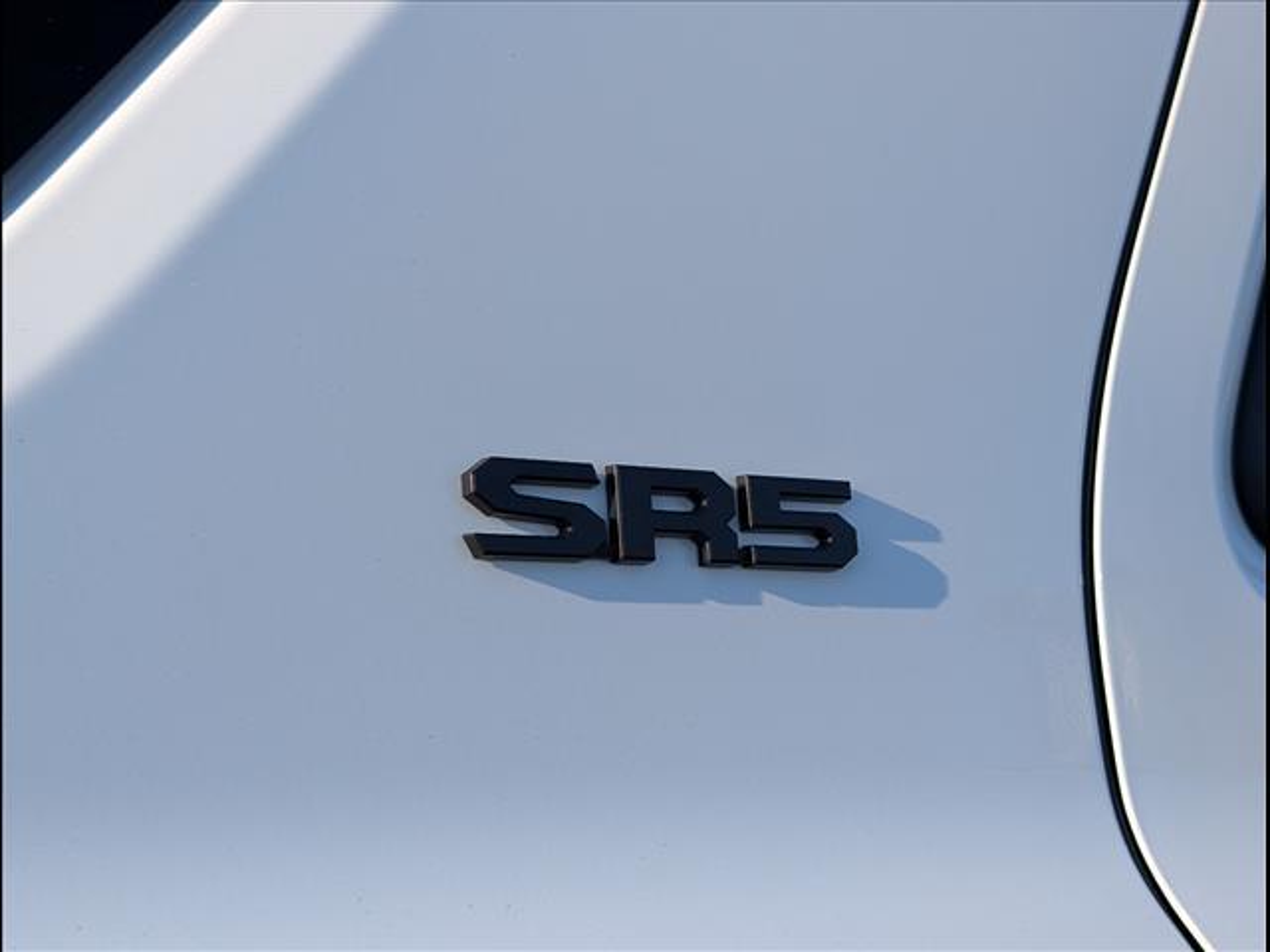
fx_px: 1798
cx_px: 635
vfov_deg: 29.7
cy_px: 476
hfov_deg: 38.9
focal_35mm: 49
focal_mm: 6.9
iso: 19
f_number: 1.68
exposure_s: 1/1000
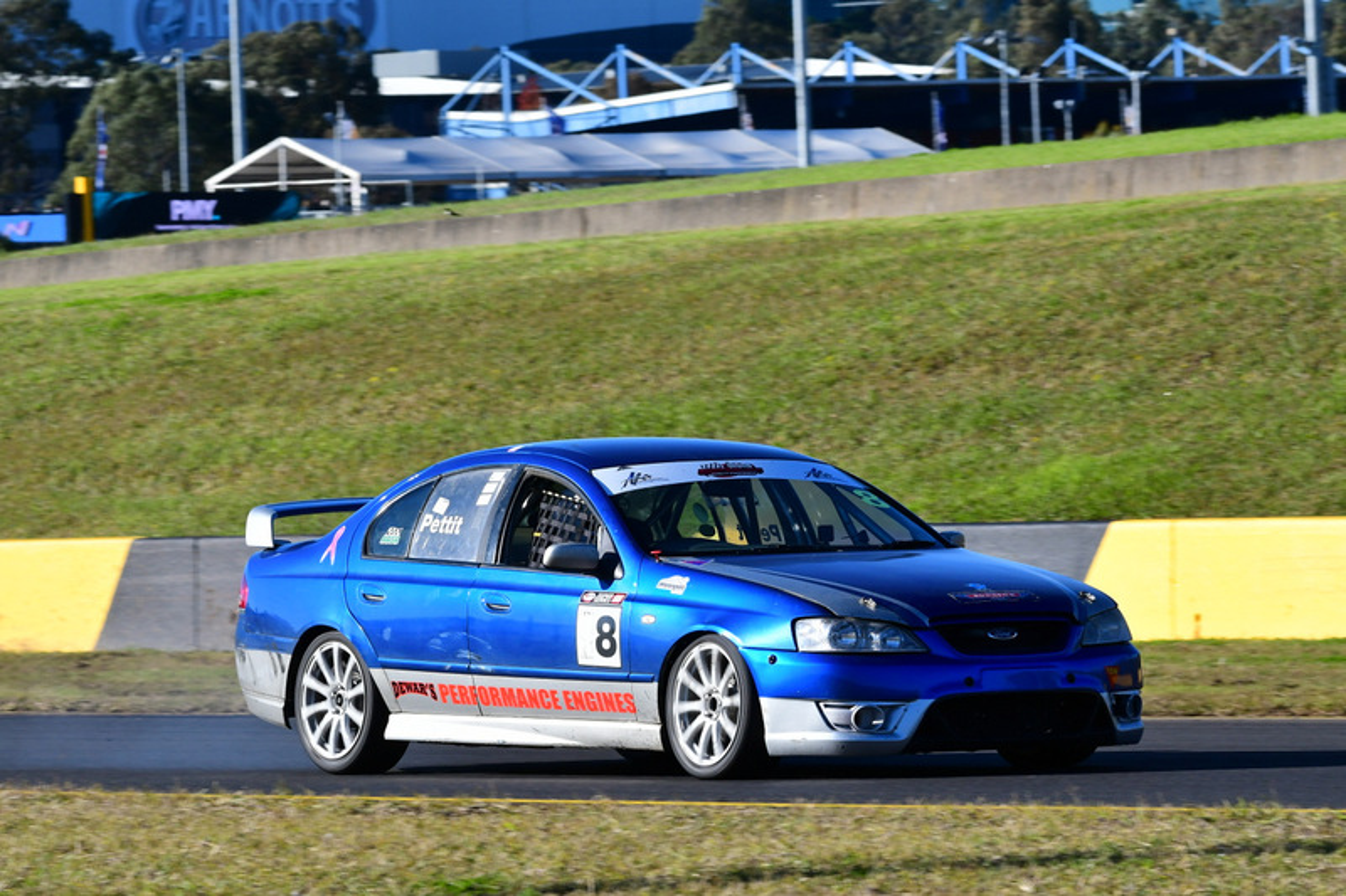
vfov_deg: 4.6
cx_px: 673
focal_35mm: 300
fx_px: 11214
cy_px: 448
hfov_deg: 6.9
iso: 640
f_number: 11
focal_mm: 200
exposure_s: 1/640
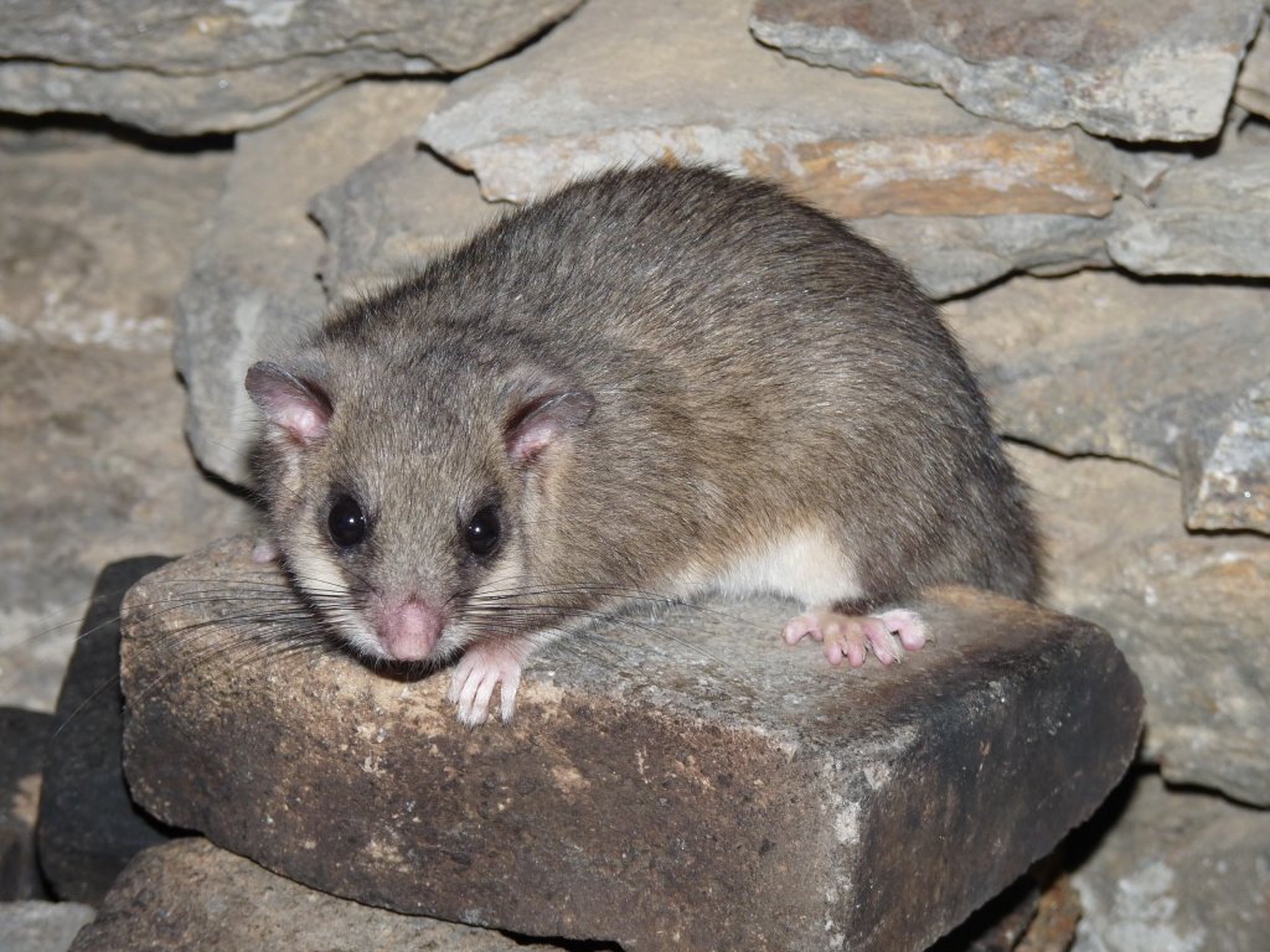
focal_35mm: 167
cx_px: 635
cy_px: 476
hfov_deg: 11.8
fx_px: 6127
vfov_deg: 8.9
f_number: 3.7
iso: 100
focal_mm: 29.7
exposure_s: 1/50
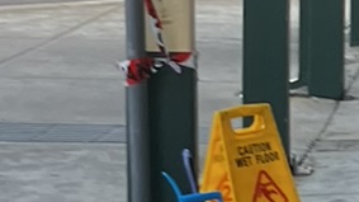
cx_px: 751
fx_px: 2103
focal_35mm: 221
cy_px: 140
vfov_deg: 5.5
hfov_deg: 9.1
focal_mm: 3.99
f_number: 1.8
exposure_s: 1/121
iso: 64
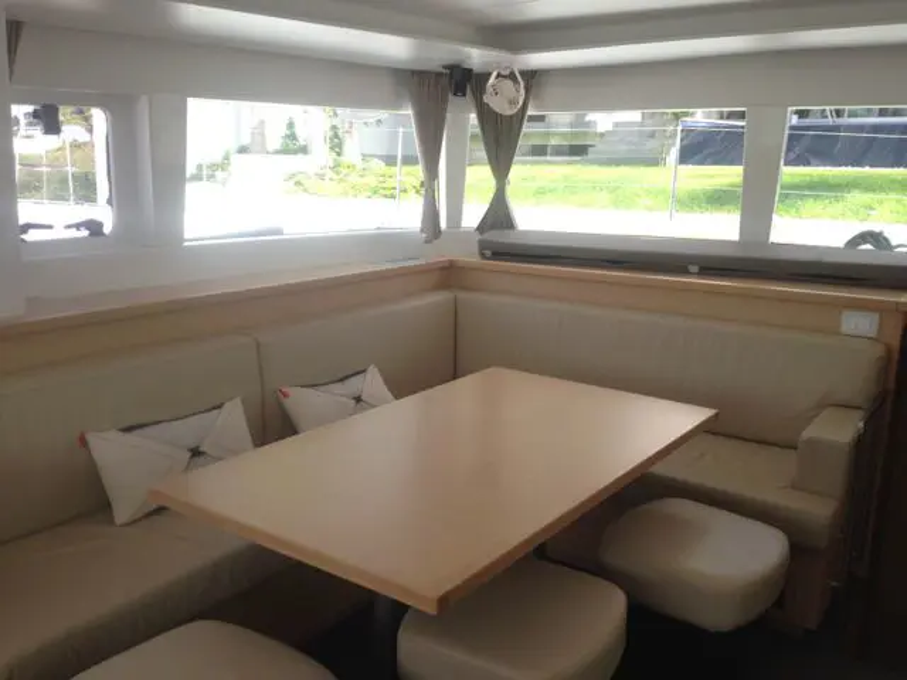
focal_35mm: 35
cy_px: 340
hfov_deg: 52.6
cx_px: 454
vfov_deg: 40.7
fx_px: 917
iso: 50
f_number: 2.4
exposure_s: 1/198
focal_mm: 4.28
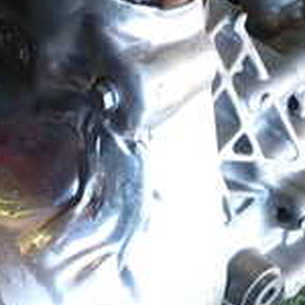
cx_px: 77
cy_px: 256
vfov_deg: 16.3
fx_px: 1057
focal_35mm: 106
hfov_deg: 16.3
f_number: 2.3
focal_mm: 5.4
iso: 160
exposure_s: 1/60
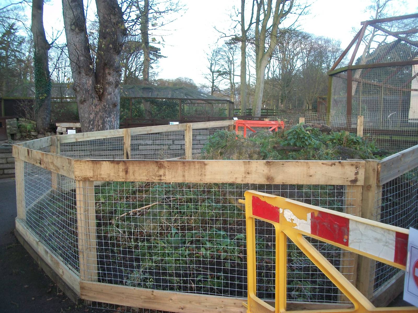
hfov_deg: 56.8
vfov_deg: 44.2
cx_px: 209
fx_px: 386
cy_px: 156
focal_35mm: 32
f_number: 2.9
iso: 80
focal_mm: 5.7
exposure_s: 1/40
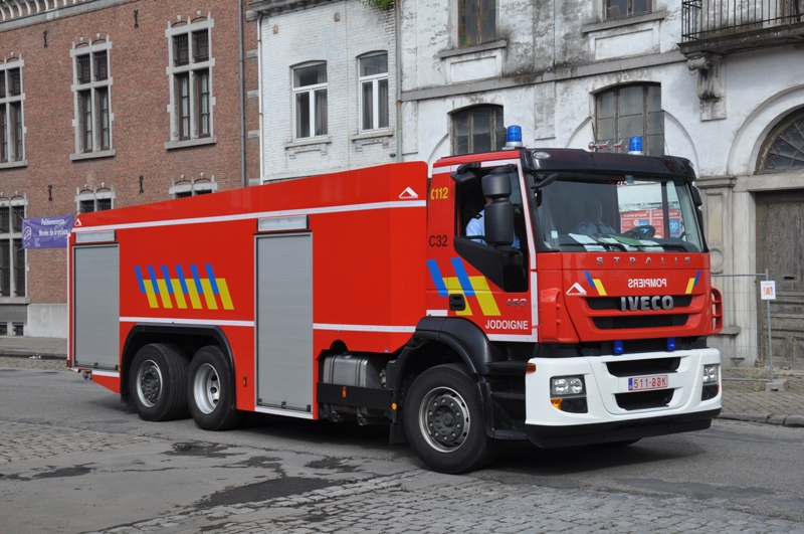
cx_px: 402
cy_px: 267
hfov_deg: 35.1
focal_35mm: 57
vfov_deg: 23.7
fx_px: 1271
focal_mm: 38
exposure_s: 1/250
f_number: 8
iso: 200
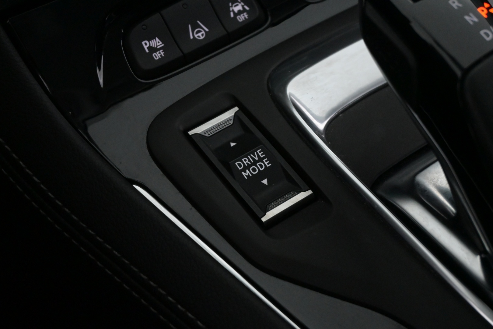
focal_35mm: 68
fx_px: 924
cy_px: 164
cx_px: 246
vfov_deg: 20.2
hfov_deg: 29.9
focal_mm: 45
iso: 4500
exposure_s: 1/80
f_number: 6
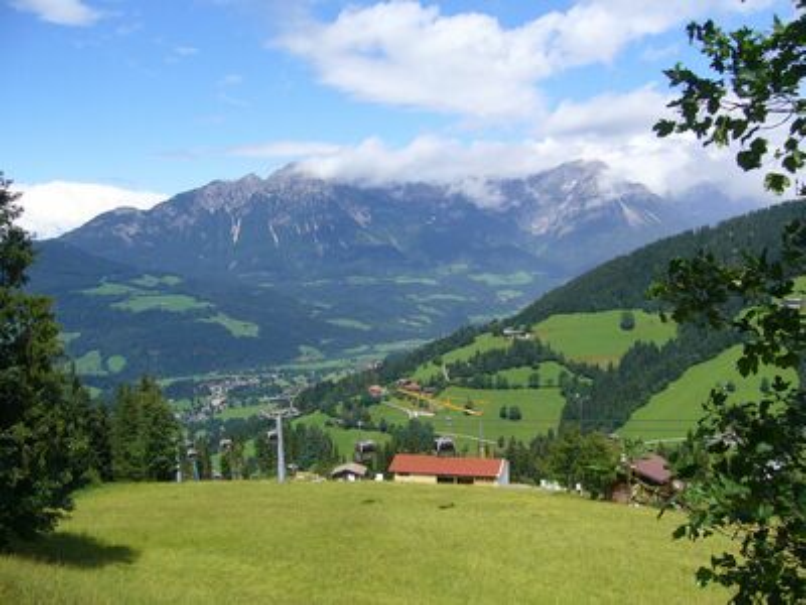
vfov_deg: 40.7
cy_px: 302
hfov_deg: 52.6
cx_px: 403
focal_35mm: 35
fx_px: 815
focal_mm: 5.8
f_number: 5.6
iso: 80
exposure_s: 1/320
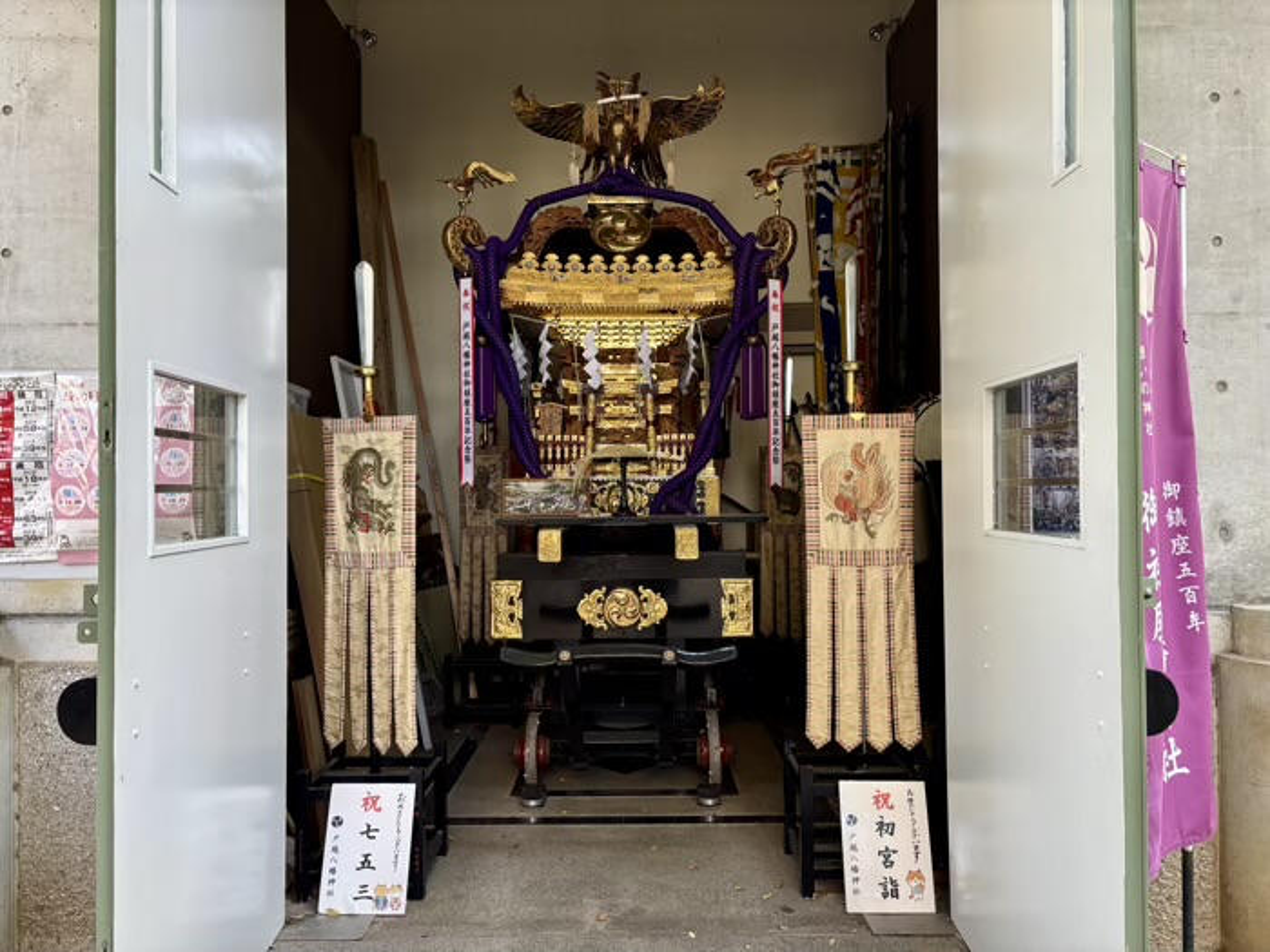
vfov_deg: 53.1
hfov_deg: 67.3
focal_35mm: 26
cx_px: 635
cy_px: 476
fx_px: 954
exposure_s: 1/100
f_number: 1.6
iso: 125
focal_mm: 5.96
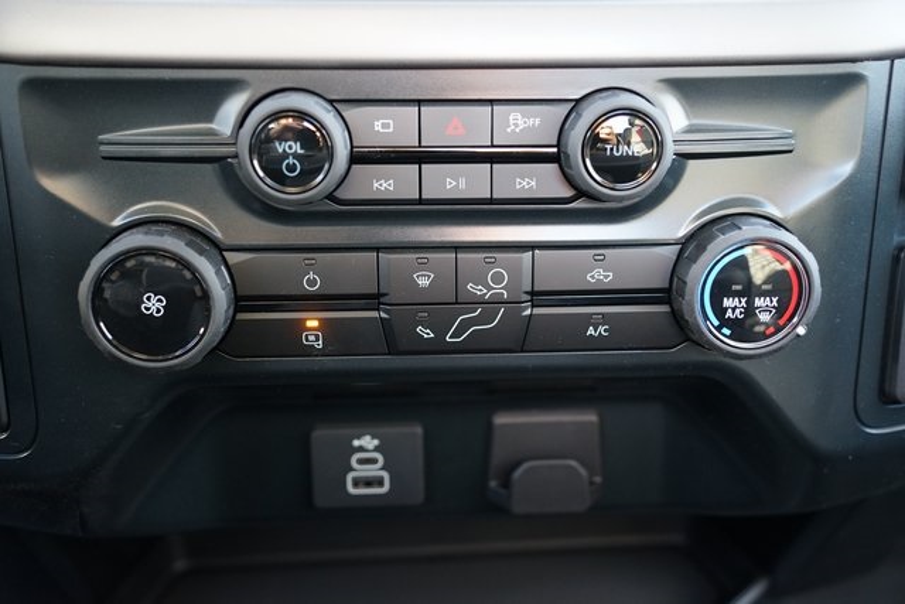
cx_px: 452
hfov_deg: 53.1
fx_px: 905
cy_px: 302
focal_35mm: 36
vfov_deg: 36.9
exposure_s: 1/60
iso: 1600
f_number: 4
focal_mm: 36
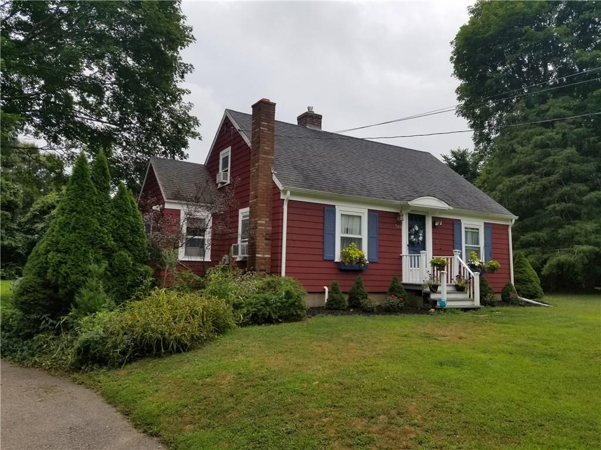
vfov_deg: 53.1
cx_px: 300
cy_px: 225
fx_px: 451
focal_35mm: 26
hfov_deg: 67.3
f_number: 1.7
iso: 50
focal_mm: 4.25
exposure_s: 1/2256
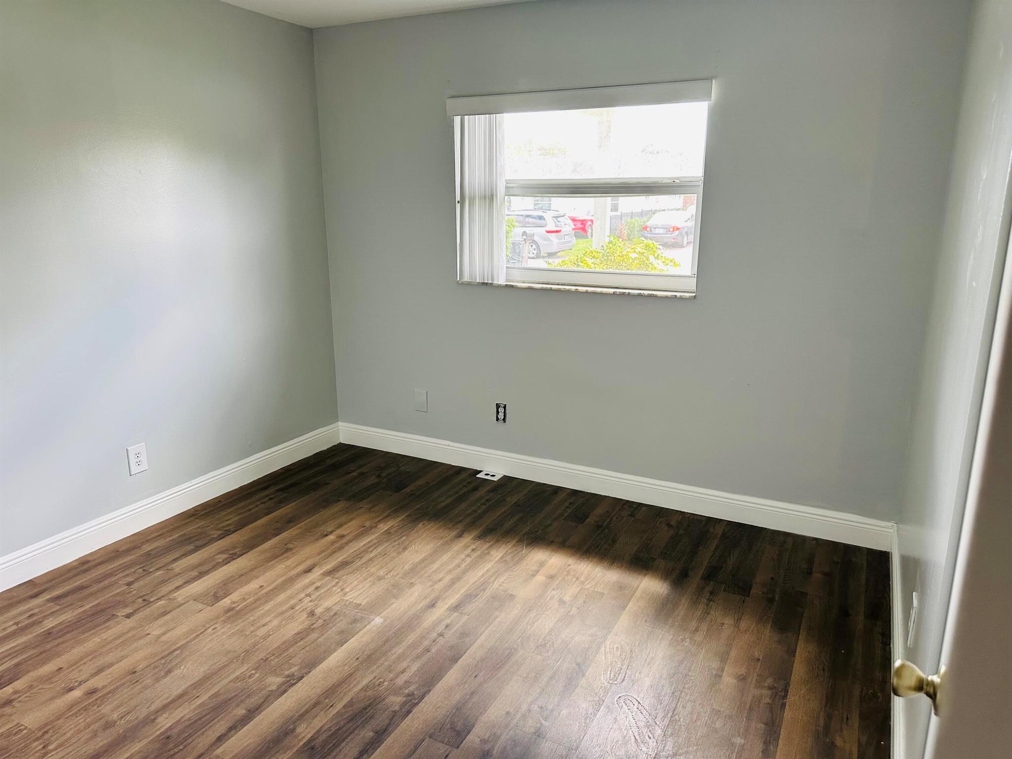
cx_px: 506
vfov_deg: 56.8
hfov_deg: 71.6
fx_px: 702
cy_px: 380
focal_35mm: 24
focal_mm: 6.86
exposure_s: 1/121
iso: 200
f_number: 1.78
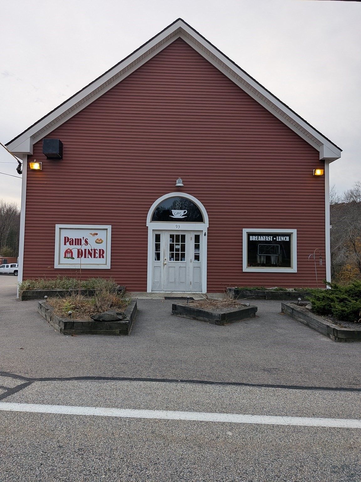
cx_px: 180
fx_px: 334
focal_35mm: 24
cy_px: 241
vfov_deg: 71.6
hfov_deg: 56.8
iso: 27
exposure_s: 1/254
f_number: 1.7
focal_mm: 4.53
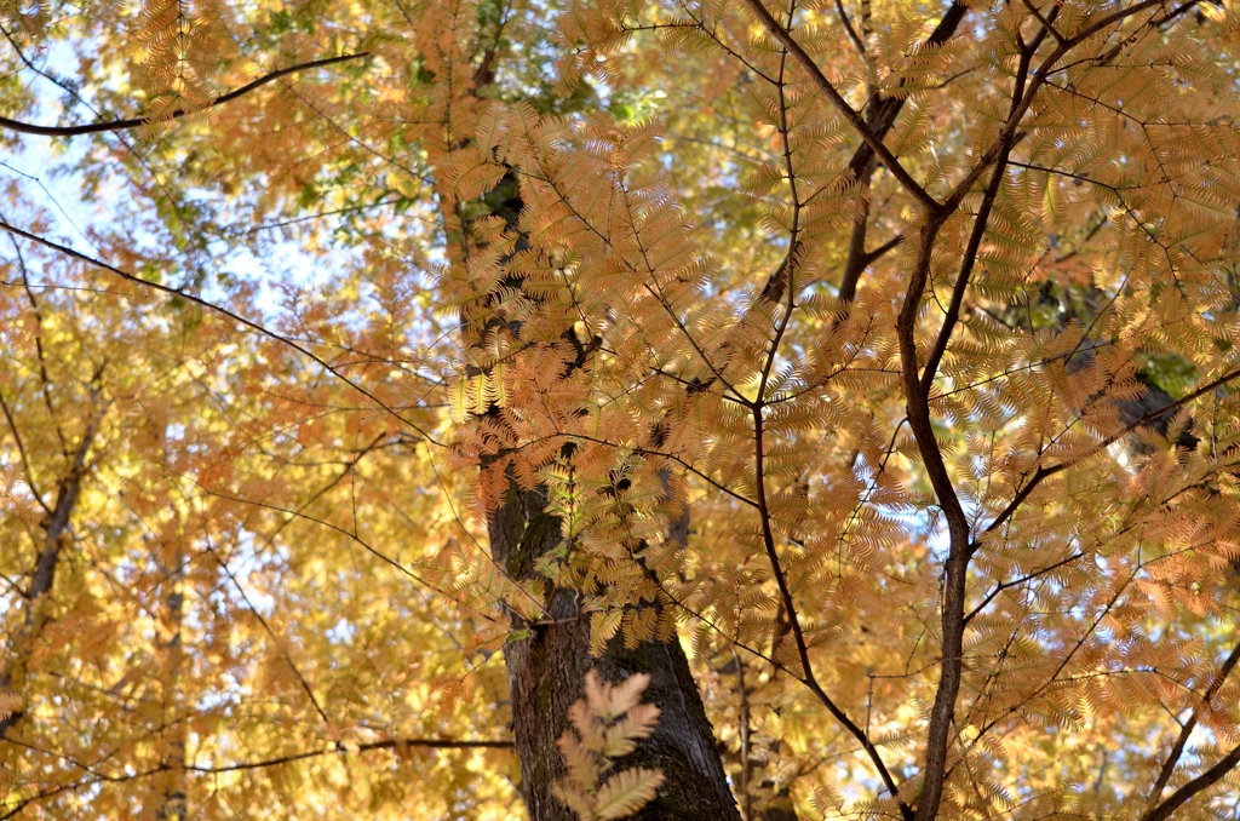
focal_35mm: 82
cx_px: 620
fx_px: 2835
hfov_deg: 24.7
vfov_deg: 16.5
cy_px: 410
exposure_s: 1/125
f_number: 5
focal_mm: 55
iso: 160
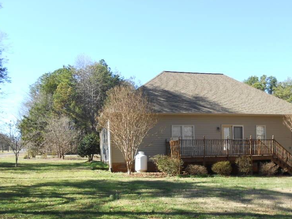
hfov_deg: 51.2
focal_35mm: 36
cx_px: 166
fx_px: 304
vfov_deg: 39.2
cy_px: 147
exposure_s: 1/250
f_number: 3.2
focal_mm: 4.6
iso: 80
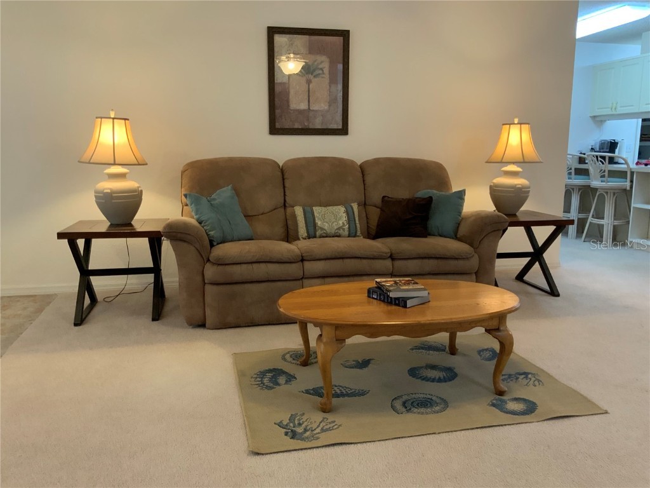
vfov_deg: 48.2
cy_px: 244
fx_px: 545
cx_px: 325
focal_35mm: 29
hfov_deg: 61.7
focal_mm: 3
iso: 160
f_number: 1.8
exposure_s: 1/60
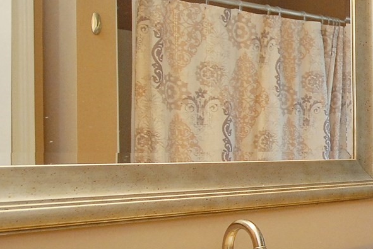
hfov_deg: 26.5
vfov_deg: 25.7
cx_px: 571
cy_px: 190
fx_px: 539
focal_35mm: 52
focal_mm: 10
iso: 500
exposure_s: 1/60
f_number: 5.6
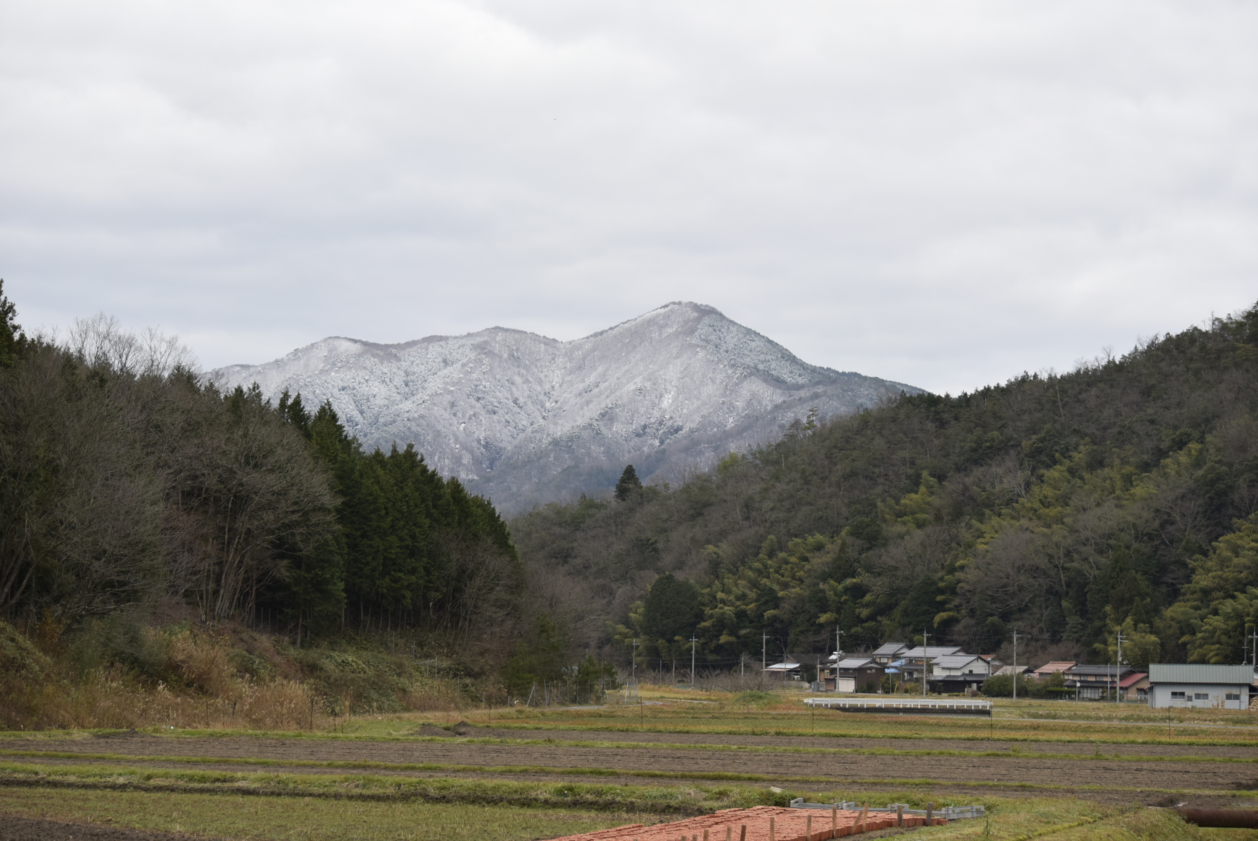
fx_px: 2885
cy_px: 420
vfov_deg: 16.6
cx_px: 629
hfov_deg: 24.6
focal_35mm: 82
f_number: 6.3
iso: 400
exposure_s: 1/160
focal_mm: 55
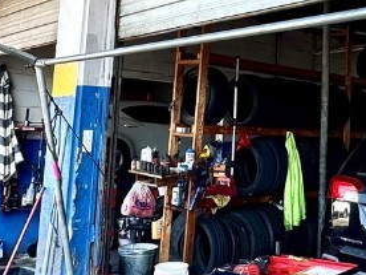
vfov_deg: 27.4
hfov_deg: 35.3
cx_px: 306
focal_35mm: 52
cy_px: 53
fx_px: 550
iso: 40
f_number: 2.2
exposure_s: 1/264
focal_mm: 2.2
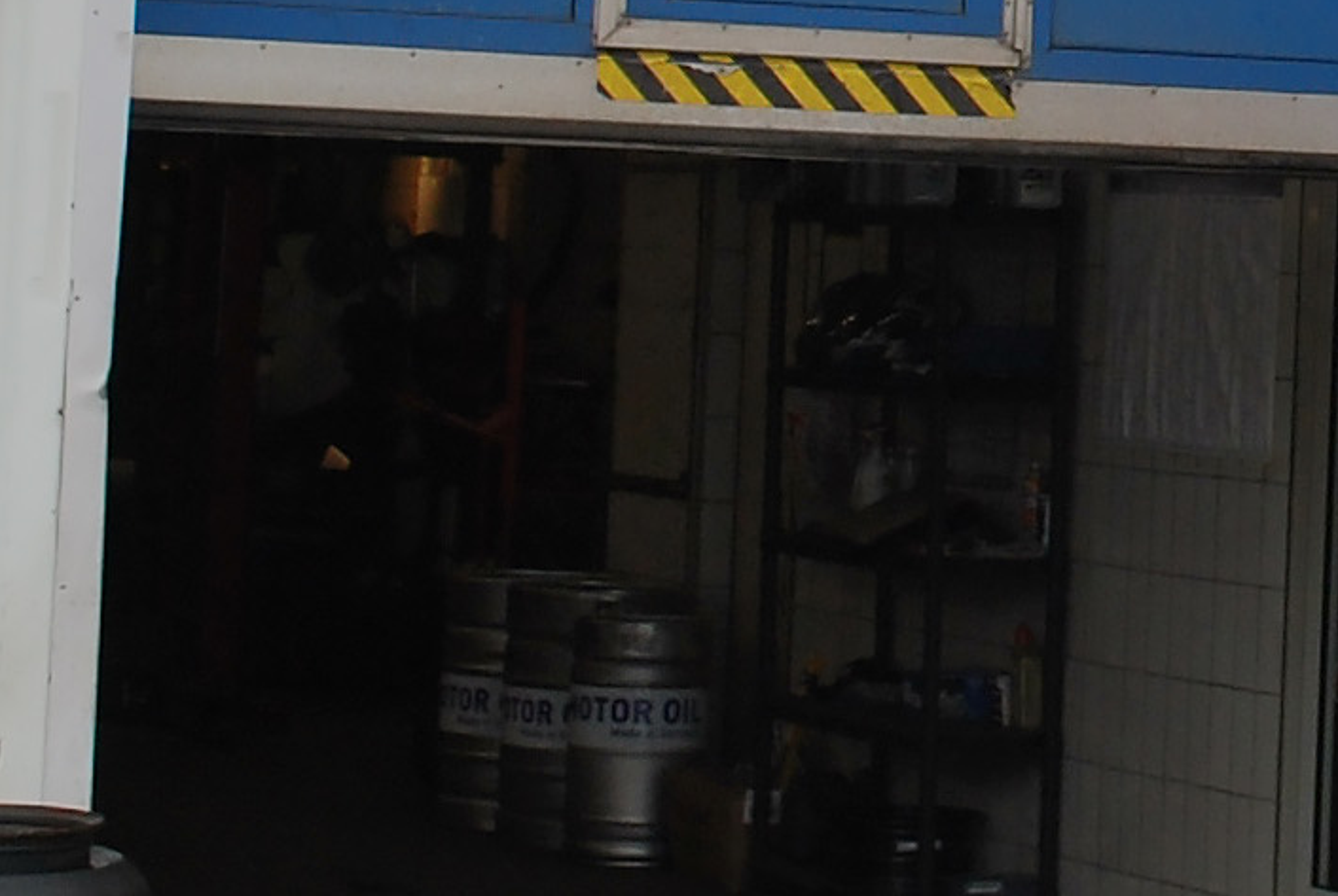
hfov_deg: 13.5
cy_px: -527
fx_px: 5509
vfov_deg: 9.0
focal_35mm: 148
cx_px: 1560
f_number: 5.6
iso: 180
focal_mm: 18
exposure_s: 1/125
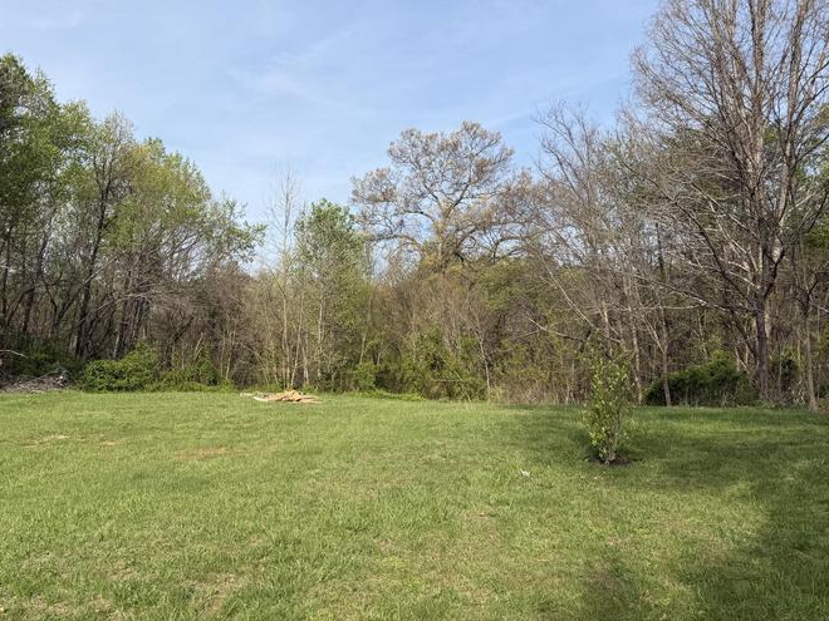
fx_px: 742
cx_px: 380
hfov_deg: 58.3
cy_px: 320
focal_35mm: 31
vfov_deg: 45.4
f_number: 1.78
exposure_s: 1/4167
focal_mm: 6.76
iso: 80
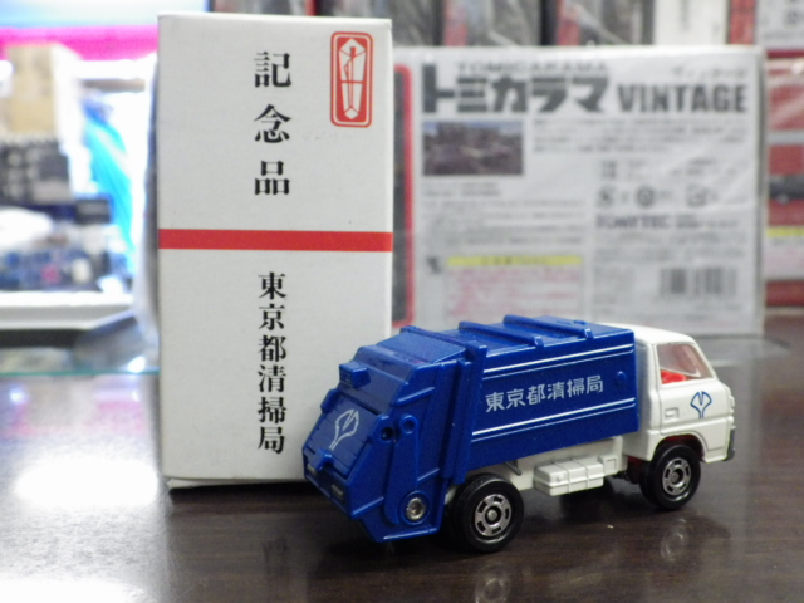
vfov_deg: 41.8
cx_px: 402
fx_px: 790
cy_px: 302
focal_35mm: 34
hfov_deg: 54.0
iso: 800
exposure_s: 1/40
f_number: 3.4
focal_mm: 6.2
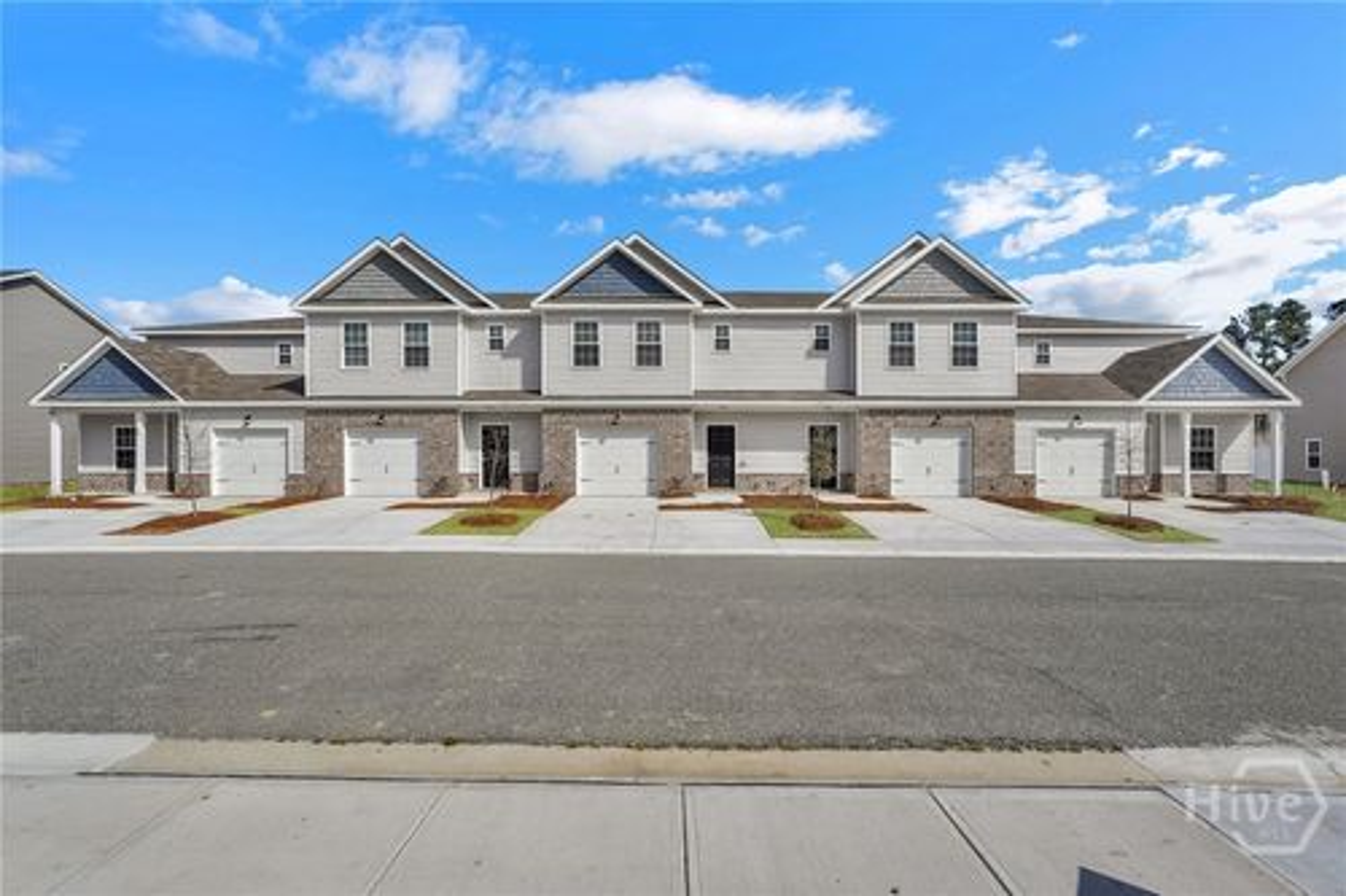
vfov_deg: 73.7
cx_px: 673
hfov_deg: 96.8
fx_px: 598
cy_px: 448
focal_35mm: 16
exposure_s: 1/1600
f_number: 9
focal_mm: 16
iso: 320
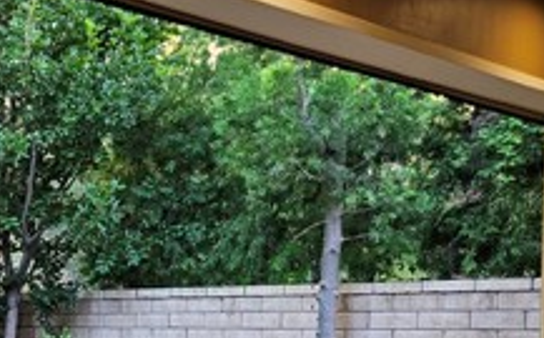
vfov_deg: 17.5
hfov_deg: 25.9
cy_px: 356
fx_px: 1066
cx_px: -90
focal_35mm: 72
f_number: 1.8
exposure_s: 1/120
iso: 125
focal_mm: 5.4
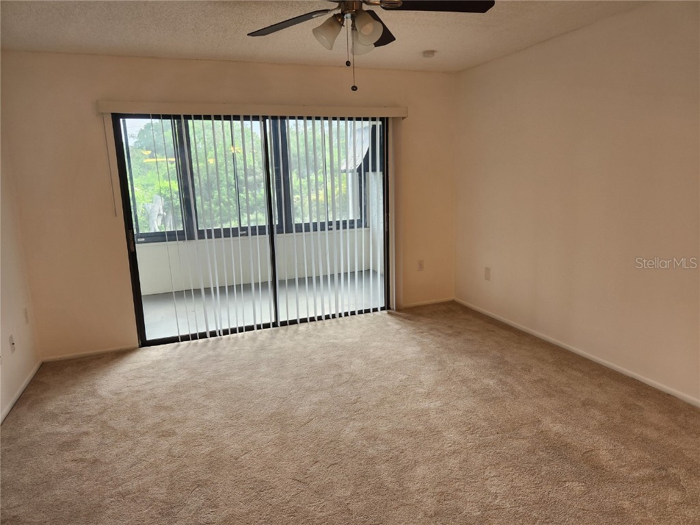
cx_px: 350
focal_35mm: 23
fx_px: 465
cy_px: 262
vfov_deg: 58.9
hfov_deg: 73.9
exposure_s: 1/120
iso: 100
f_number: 1.8
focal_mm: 5.4
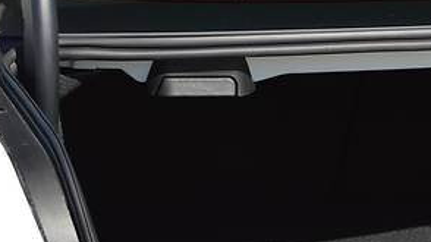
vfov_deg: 7.8
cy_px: 219
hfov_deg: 13.7
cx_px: 476
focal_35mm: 154
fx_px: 1759
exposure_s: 1/200
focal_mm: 36
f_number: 7.1
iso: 100
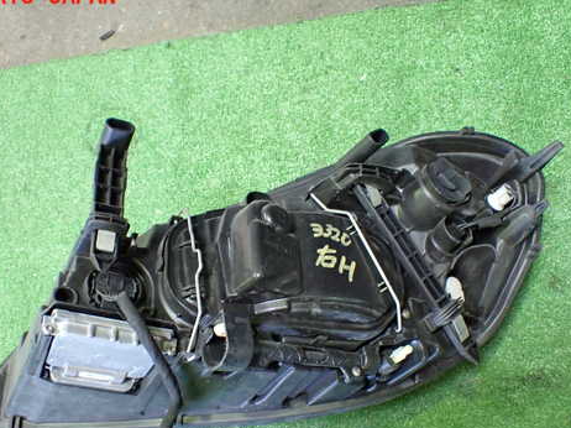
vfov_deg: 36.6
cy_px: 259
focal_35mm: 39
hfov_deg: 47.8
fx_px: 643
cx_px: 262
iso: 800
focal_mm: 5.4
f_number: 2.3
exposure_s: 1/50
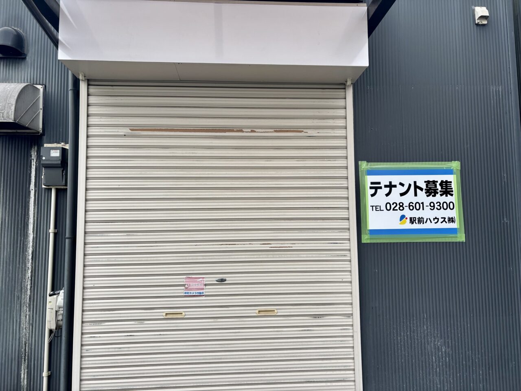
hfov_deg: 67.3
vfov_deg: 53.1
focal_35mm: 26
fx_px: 391
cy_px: 196
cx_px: 260
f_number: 1.6
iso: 50
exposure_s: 1/324
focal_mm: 5.96
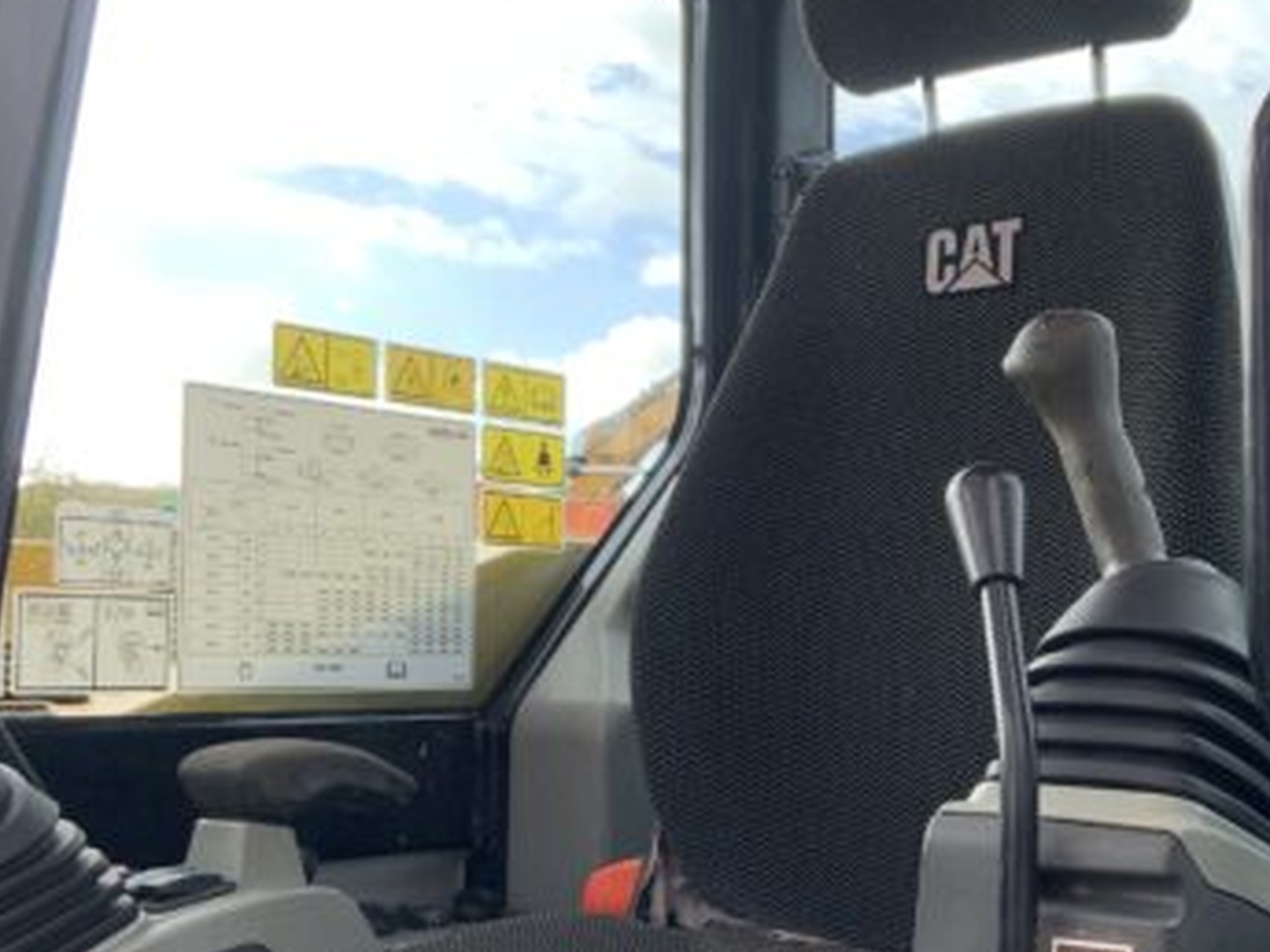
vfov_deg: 27.0
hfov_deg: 34.7
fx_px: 1981
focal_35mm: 54
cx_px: 975
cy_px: 535
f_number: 1.8
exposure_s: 1/245
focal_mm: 3
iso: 16
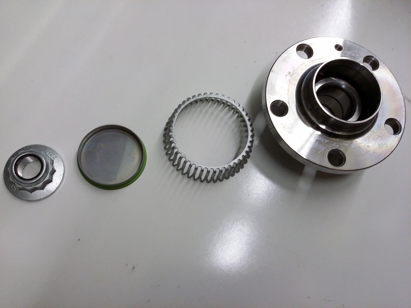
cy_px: 154
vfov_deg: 44.2
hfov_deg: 56.8
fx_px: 380
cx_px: 206
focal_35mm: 32
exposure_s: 1/30
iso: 160
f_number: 2.4
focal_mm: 3.4
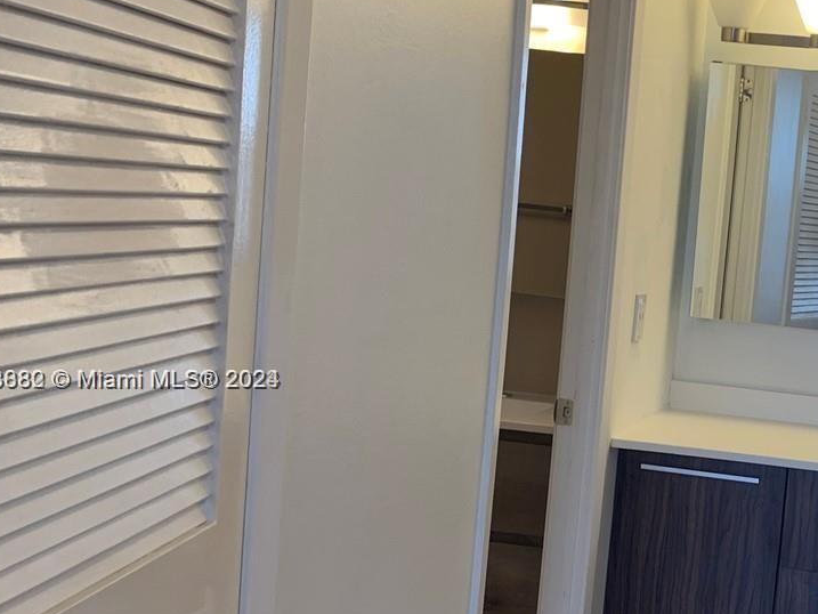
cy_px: 381
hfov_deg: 30.7
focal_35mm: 58
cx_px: 827
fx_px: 1371
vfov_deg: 25.2
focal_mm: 4.25
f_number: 1.8
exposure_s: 1/120
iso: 40
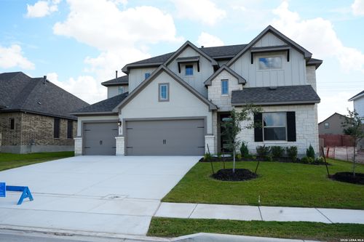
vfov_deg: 44.9
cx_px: 182
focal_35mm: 29
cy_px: 121
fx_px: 293
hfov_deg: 63.7
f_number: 8
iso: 100
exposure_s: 1/125
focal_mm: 29
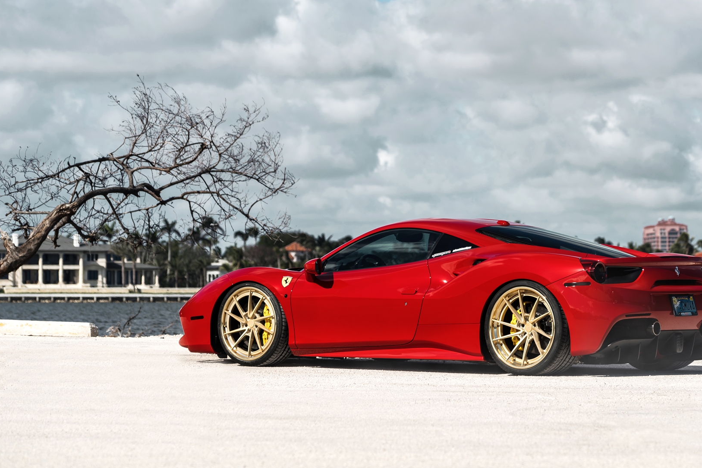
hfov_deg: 12.5
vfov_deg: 8.4
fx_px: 3198
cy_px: 193
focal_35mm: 164
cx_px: 410
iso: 64
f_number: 6.3
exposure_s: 1/200
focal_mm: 139
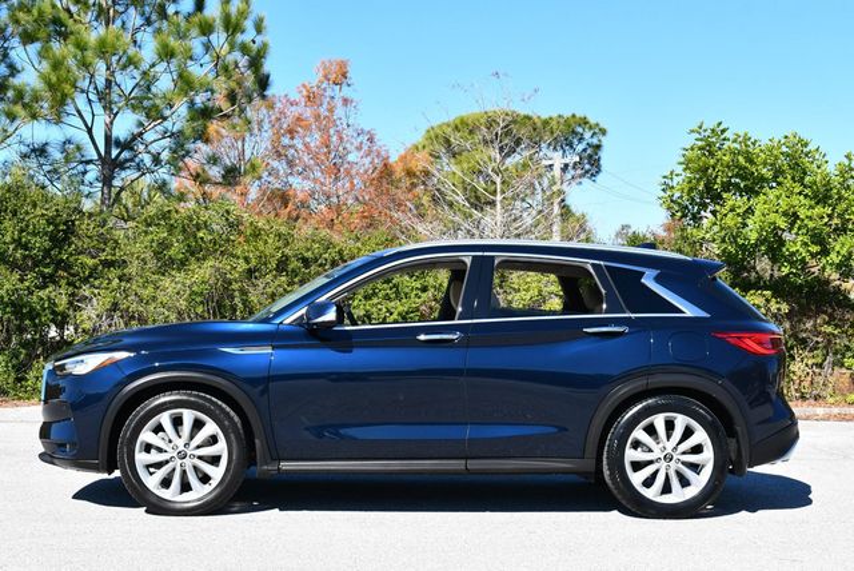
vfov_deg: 24.2
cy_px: 286
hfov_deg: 35.6
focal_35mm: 56
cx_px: 427
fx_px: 1330
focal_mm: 28
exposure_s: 1/250
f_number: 8
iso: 160
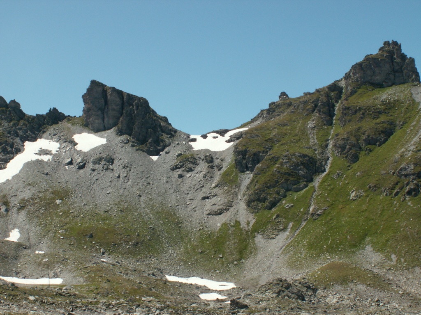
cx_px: 210
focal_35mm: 62
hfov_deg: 31.2
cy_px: 158
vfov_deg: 23.7
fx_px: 754
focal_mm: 10.37
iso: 50
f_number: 8
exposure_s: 1/160
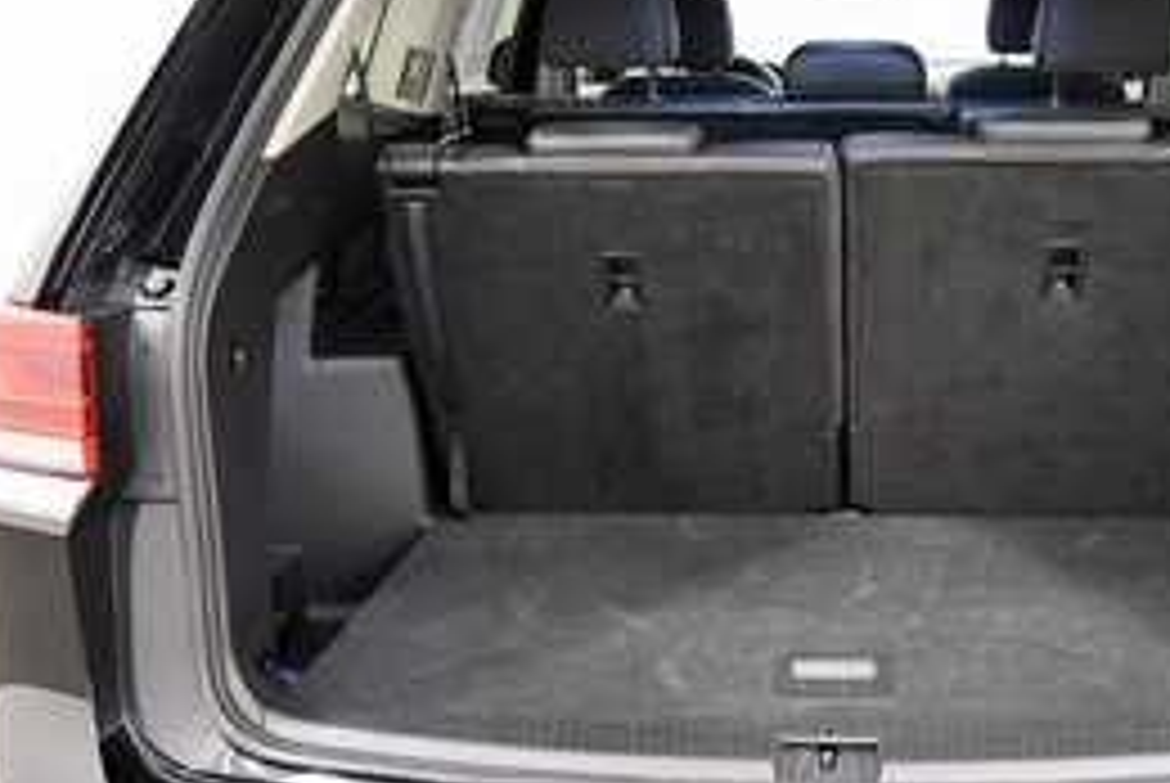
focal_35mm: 43
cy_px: 349
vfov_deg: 31.2
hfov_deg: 44.2
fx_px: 1399
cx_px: 842
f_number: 5.6
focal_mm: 19
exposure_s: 1/60
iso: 3200
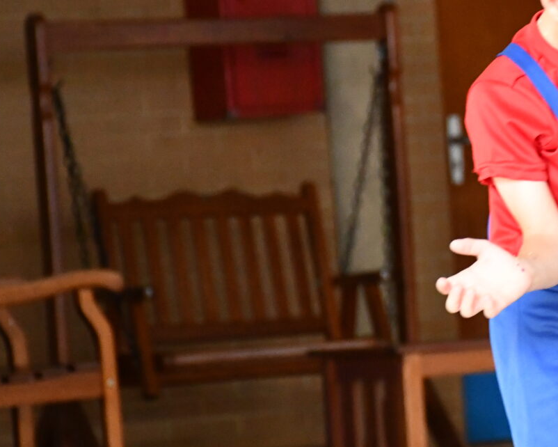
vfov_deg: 4.9
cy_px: 228
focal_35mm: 319
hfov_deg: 6.0
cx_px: 613
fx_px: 5269
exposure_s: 1/125
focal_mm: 95
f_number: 5.3
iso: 5000
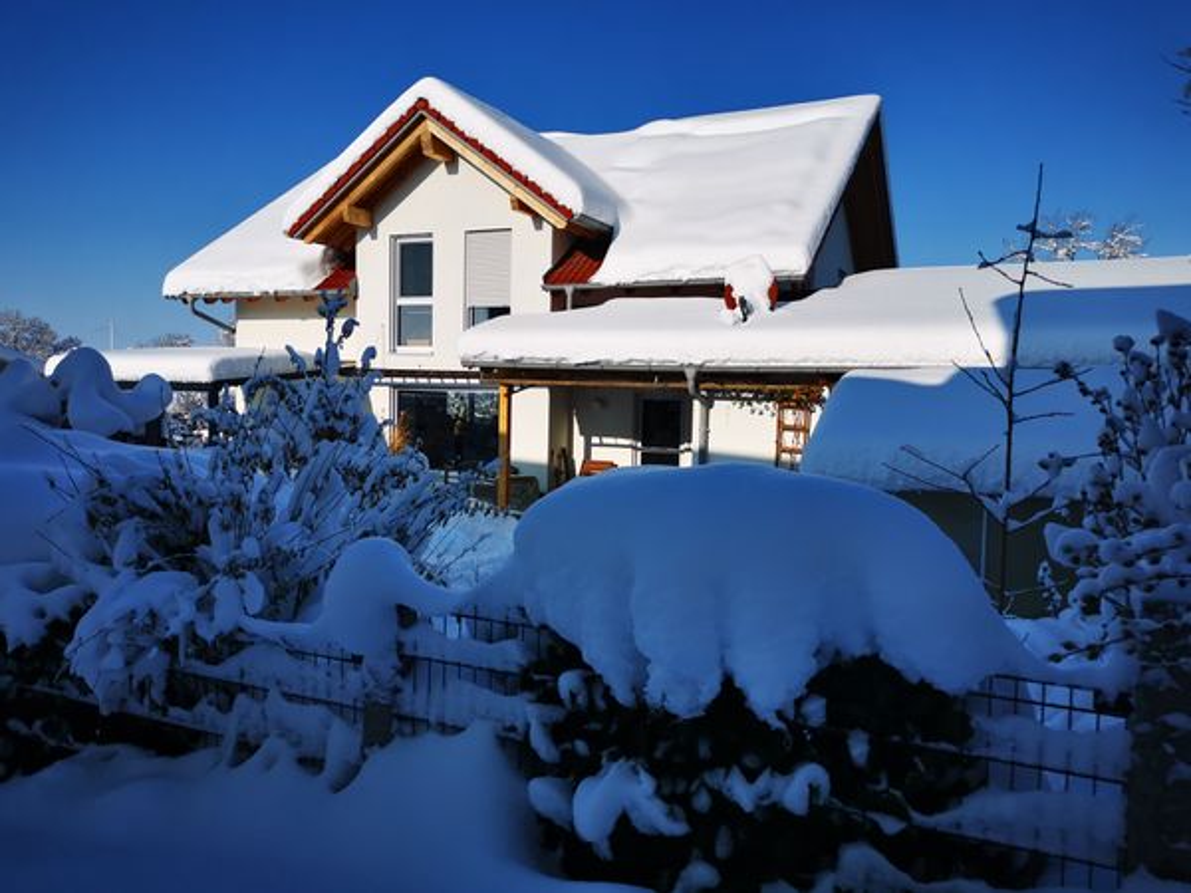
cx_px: 596
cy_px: 446
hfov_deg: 65.3
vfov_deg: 51.4
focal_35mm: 27
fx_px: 929
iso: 50
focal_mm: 5.58
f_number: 1.8
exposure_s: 1/6250
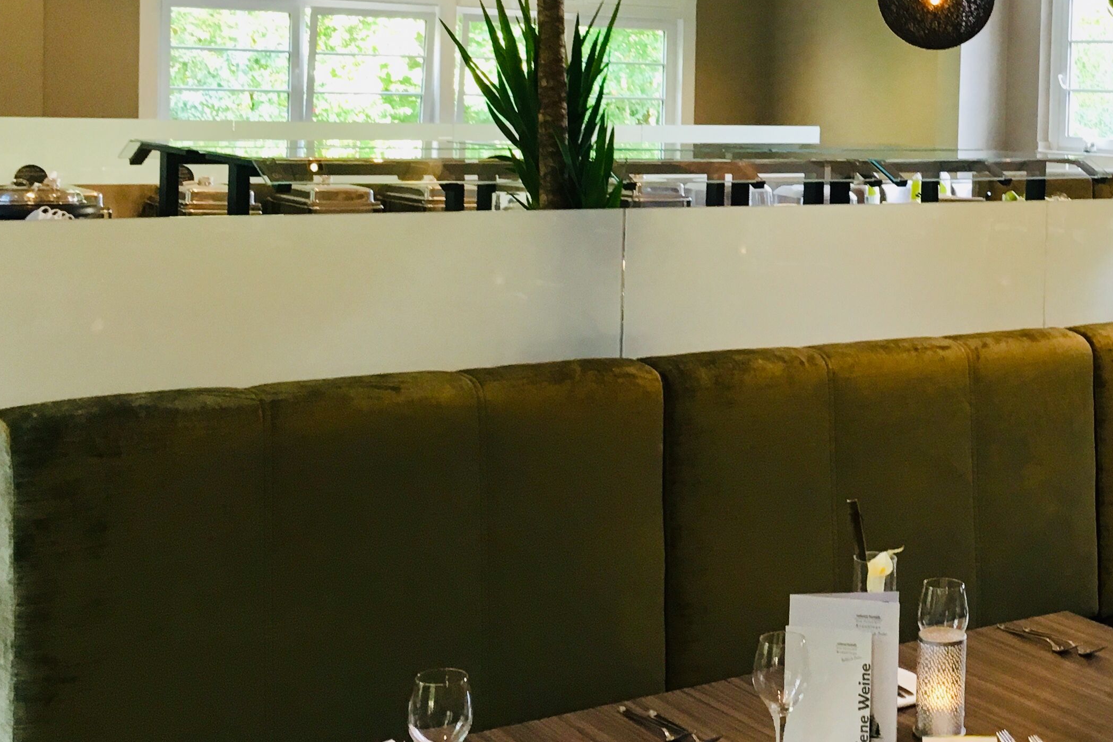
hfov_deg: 33.2
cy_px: 169
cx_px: 938
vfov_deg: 23.1
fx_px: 1793
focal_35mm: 58
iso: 100
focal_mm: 4.15
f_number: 2.2
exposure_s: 1/33
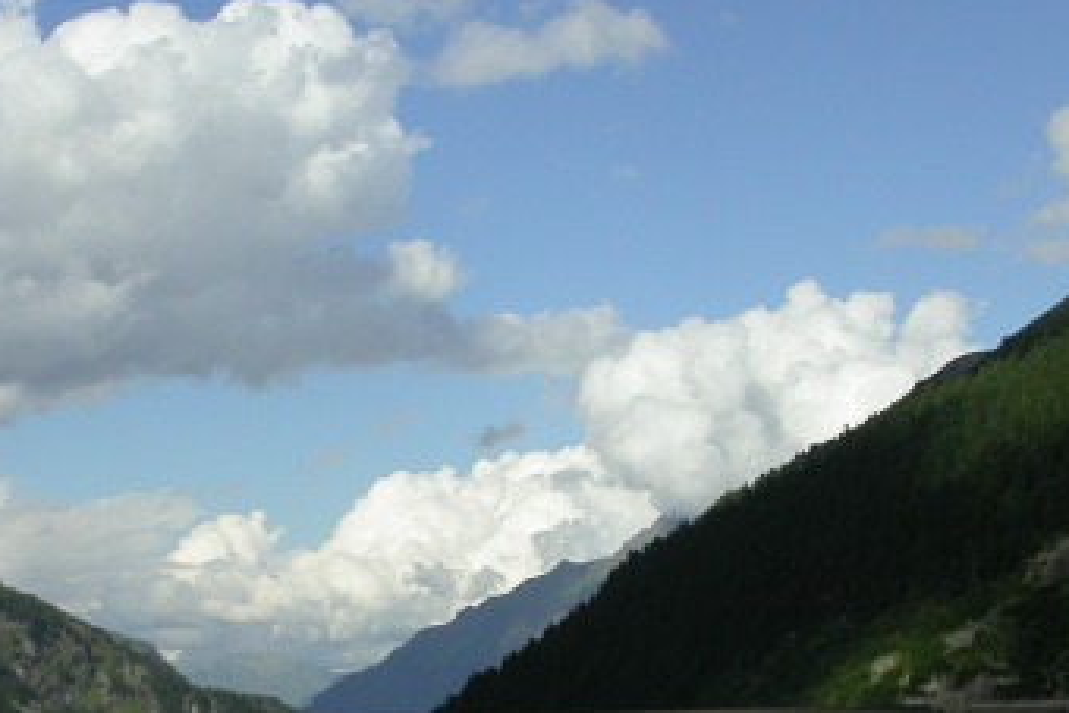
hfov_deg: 21.7
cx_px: 292
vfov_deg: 14.6
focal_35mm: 93
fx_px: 2763
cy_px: 612
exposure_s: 1/412
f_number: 7.5
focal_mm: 7.85
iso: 100
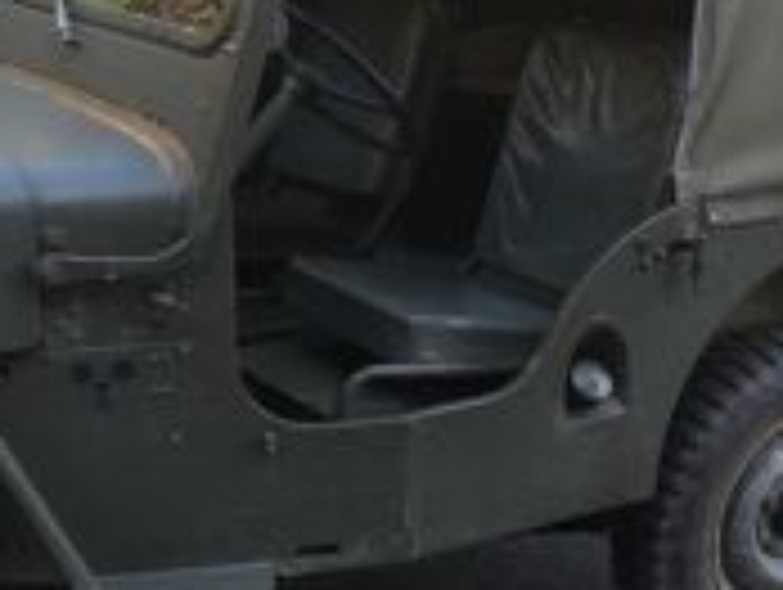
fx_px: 1812
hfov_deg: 23.9
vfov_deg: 18.5
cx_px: 122
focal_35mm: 80
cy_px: 293
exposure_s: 1/100
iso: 32
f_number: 2.2
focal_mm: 4.15
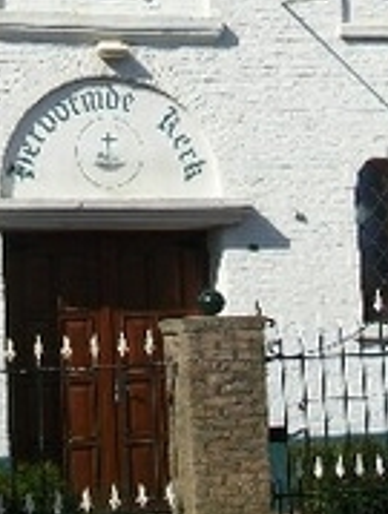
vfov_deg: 17.5
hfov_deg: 13.8
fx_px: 1593
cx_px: 75
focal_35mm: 107
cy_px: -109
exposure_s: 1/200
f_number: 8.8
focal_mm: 5.7
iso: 80
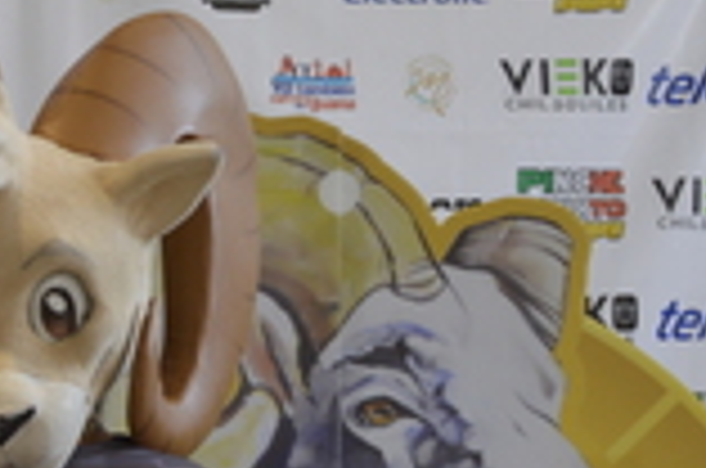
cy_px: 567
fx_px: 2681
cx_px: -369
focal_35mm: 137
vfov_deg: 9.8
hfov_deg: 14.0
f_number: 11
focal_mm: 26
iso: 400
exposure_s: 1/8
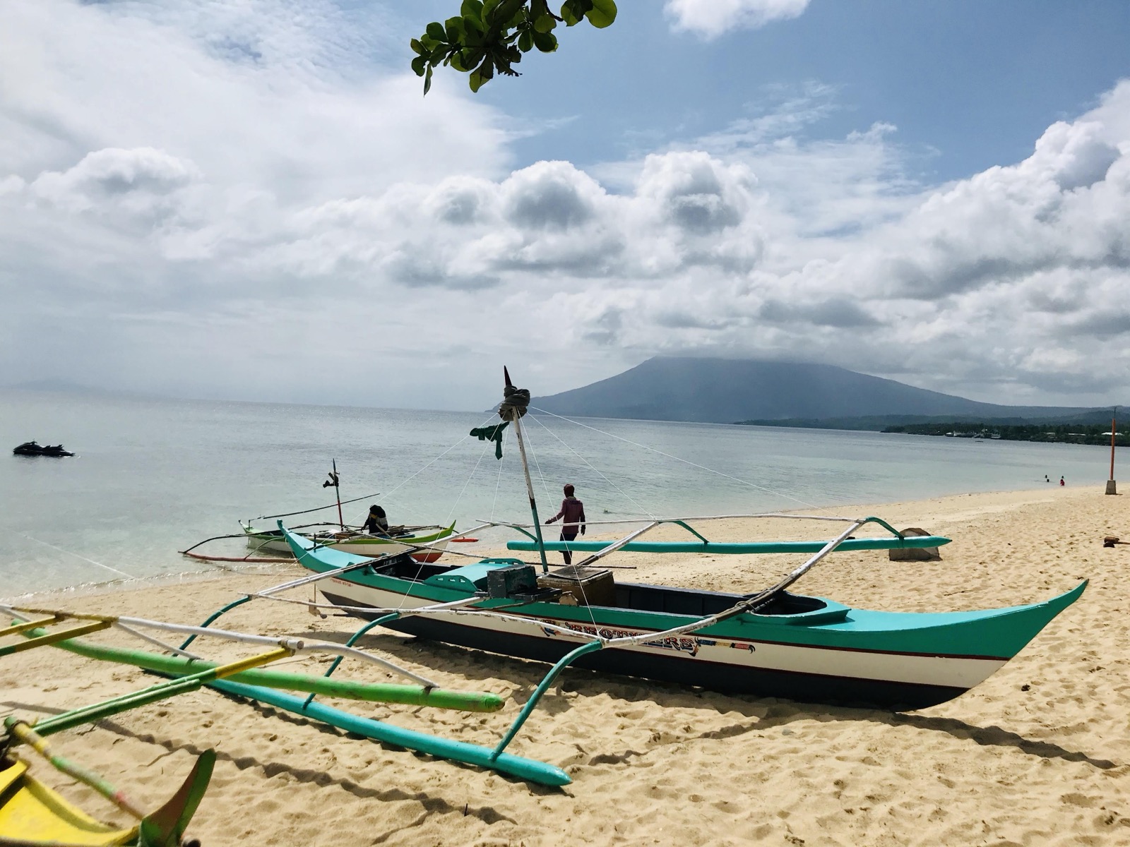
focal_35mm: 28
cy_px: 424
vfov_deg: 49.7
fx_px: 914
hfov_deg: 63.4
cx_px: 565
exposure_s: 1/12048
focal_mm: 3.99
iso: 25
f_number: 1.8
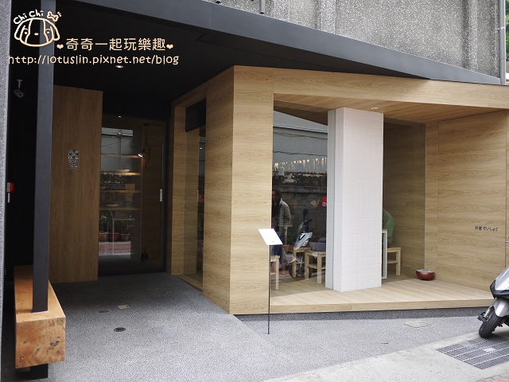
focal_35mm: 28
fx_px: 412
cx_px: 254
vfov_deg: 49.7
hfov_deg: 63.4
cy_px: 191
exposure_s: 1/320
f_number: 2.5
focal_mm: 14
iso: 100
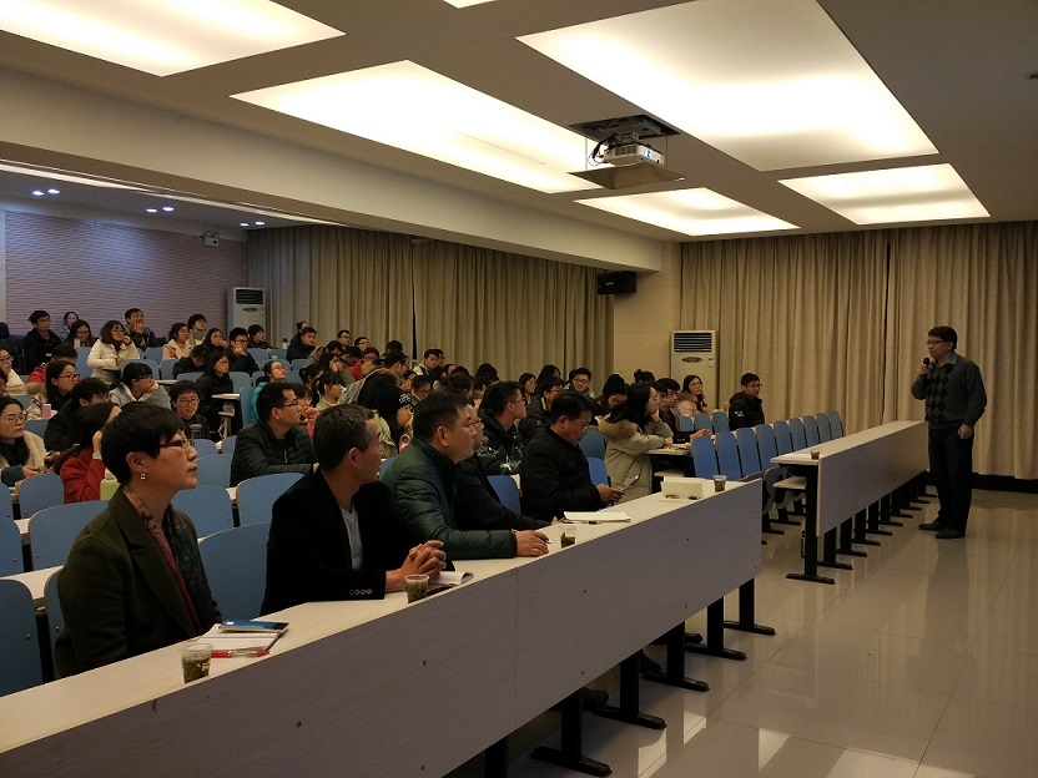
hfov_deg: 60.0
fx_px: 900
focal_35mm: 30
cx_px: 519
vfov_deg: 46.8
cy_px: 389
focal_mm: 4.12
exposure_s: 1/50
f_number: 2
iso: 308
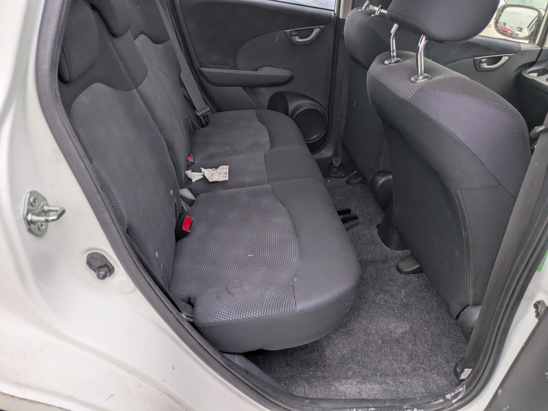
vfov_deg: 54.9
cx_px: 274
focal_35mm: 25
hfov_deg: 69.4
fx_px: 396
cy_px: 206
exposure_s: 1/268
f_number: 1.89
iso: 58
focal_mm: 5.43
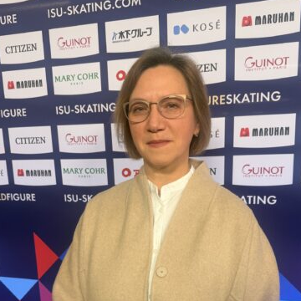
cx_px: 157
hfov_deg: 49.7
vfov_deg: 48.3
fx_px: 325
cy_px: 216
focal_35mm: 33
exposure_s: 1/240
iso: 80
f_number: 1.78
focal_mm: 6.76
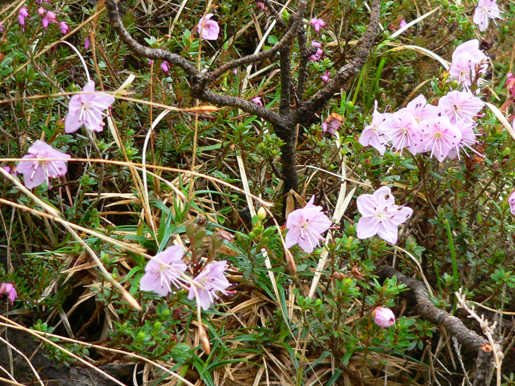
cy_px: 208
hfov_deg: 14.9
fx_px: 1964
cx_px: 356
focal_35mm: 132
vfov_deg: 11.2
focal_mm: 15.5
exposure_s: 1/125
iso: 100
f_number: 3.3
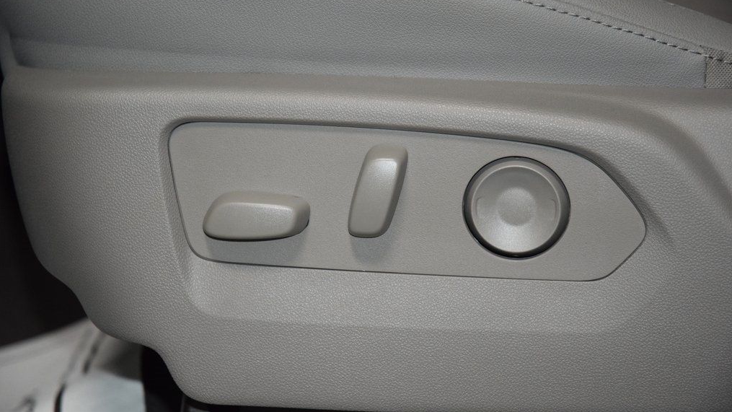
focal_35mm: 111
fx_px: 2155
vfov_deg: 10.9
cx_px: 369
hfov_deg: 19.3
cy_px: 192
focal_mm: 70
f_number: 4.5
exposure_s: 1/125
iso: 2000
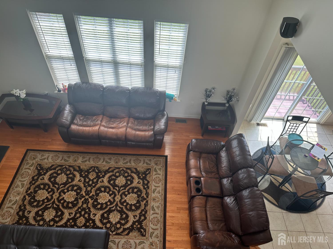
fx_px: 231
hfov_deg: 71.6
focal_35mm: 24
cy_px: 124
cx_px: 166
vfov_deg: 56.8
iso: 64
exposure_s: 1/213
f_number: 1.78
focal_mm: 6.86
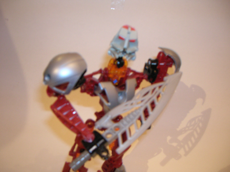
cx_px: 115
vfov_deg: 41.8
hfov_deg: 54.0
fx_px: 226
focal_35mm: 34
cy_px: 86
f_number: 2.9
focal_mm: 5.7
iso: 200
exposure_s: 1/4.1
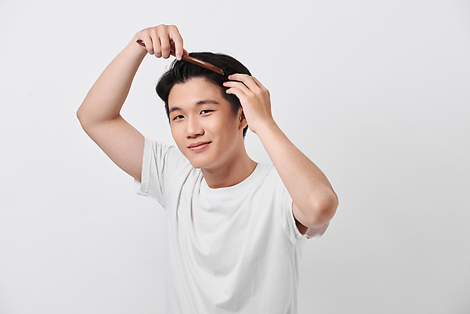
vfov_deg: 11.4
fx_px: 1567
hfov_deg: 17.1
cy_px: 157
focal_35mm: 120
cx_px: 235
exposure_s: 1/160
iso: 200
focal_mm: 120
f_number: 6.3
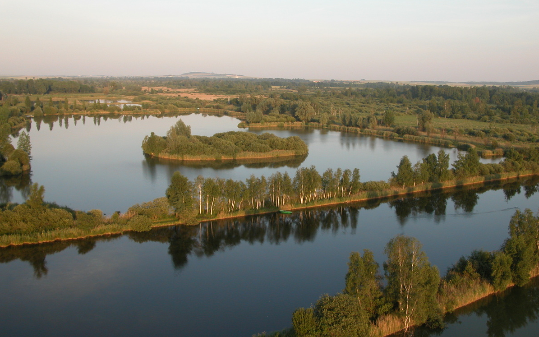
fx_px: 558
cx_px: 271
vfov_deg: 33.5
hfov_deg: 51.5
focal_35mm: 38
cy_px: 141
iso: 100
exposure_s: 1/180
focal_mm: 8.9
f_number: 4.5
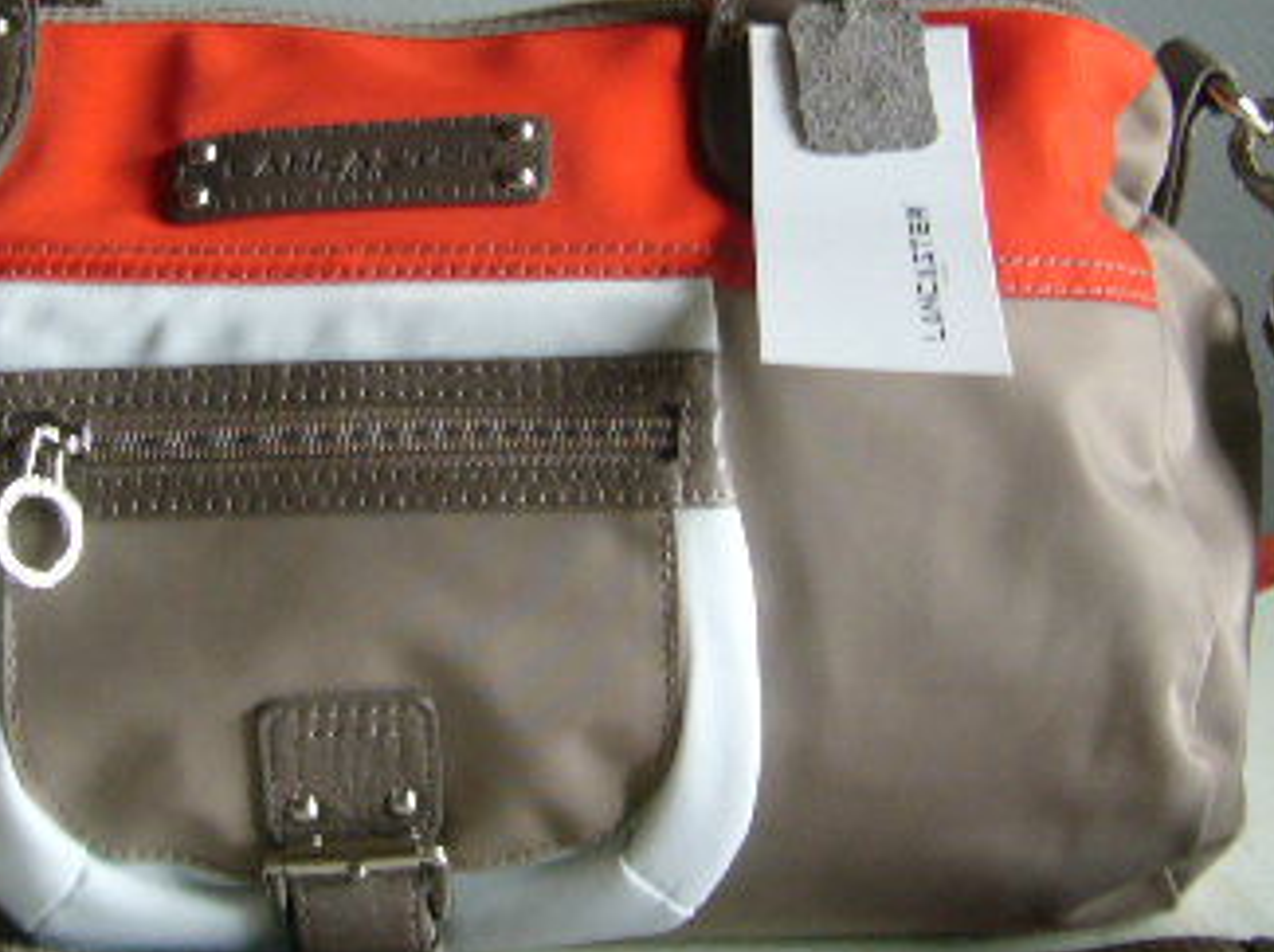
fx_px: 2537
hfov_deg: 28.0
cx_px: 435
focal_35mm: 69
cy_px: 176
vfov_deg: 21.0
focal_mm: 5.8
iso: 100
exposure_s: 1/80
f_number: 2.8
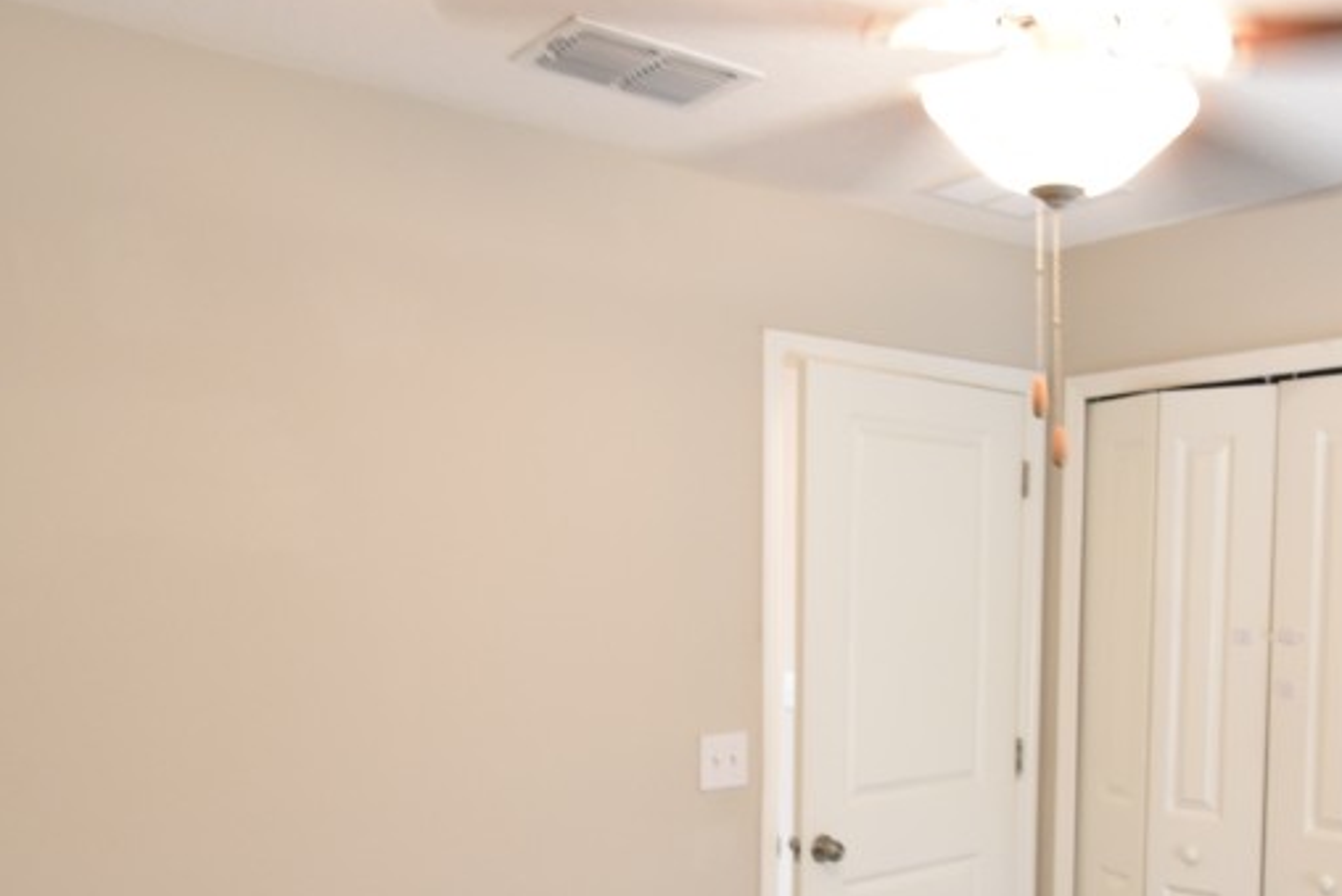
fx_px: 1268
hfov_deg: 53.8
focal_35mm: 34
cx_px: 970
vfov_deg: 38.2
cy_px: 642
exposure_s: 1/30
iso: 800
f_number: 3.5
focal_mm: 10
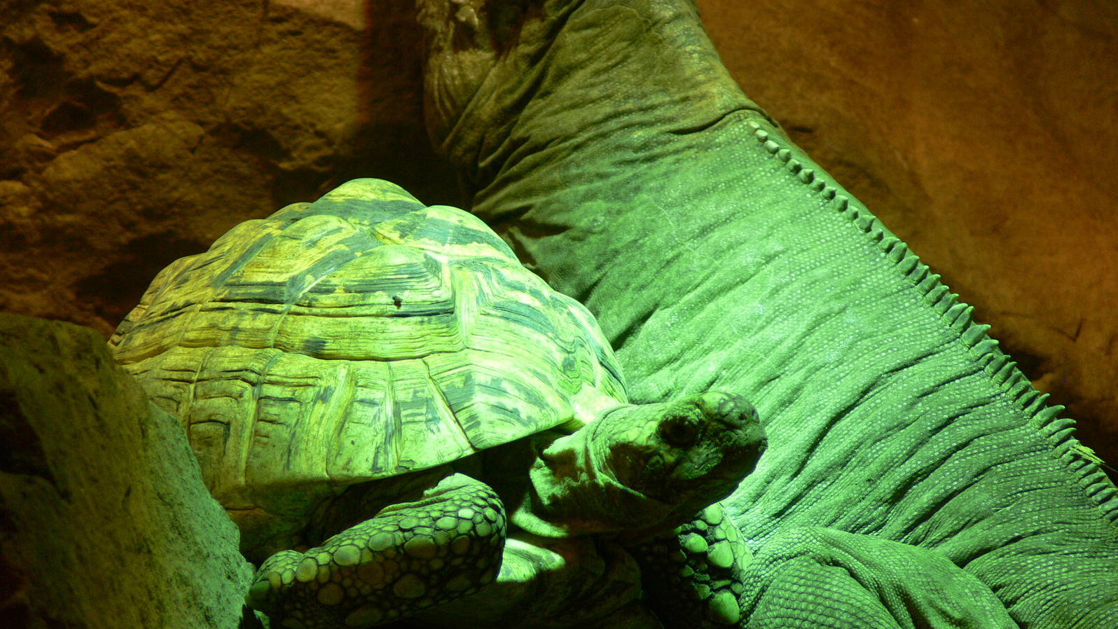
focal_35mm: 343
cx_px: 560
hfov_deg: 6.3
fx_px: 10169
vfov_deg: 3.5
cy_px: 261
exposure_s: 1/30
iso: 160
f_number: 3.6
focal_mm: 66.4
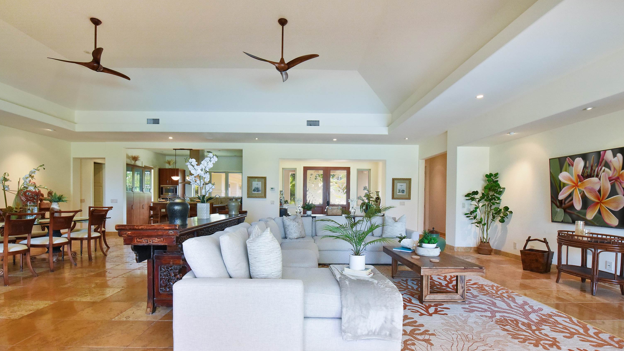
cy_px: 204
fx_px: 265
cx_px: 308
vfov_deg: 66.6
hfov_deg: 99.4
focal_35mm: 16
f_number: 16
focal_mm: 15
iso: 500
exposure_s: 1/60
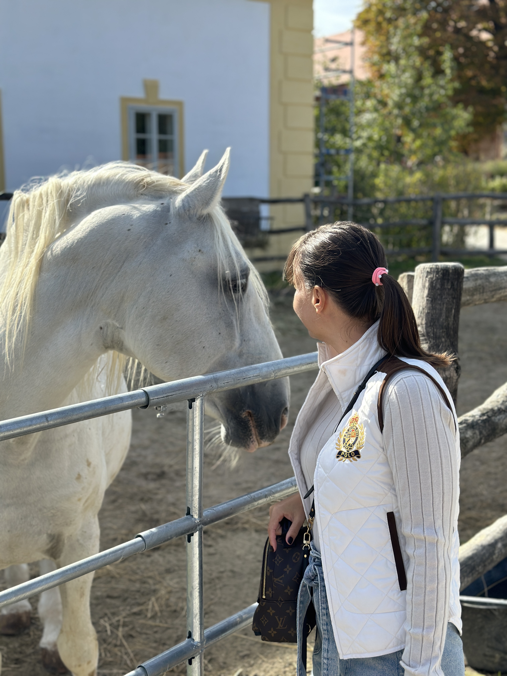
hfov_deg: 30.3
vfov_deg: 39.7
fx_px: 937
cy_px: 338
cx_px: 254
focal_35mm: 48
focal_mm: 6.86
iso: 100
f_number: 1.78
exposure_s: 1/2532
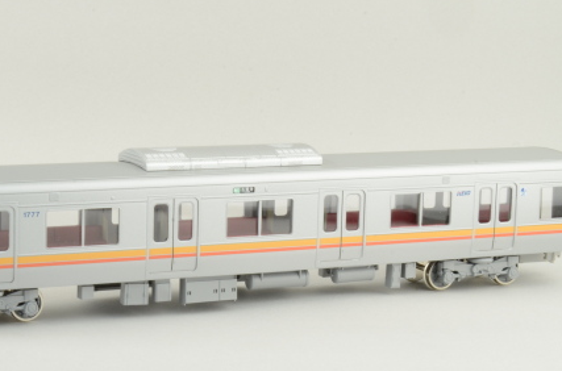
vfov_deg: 12.6
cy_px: 186
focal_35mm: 108
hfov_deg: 18.9
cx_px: 197
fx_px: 1681
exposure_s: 1/3
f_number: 29
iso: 320
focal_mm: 48
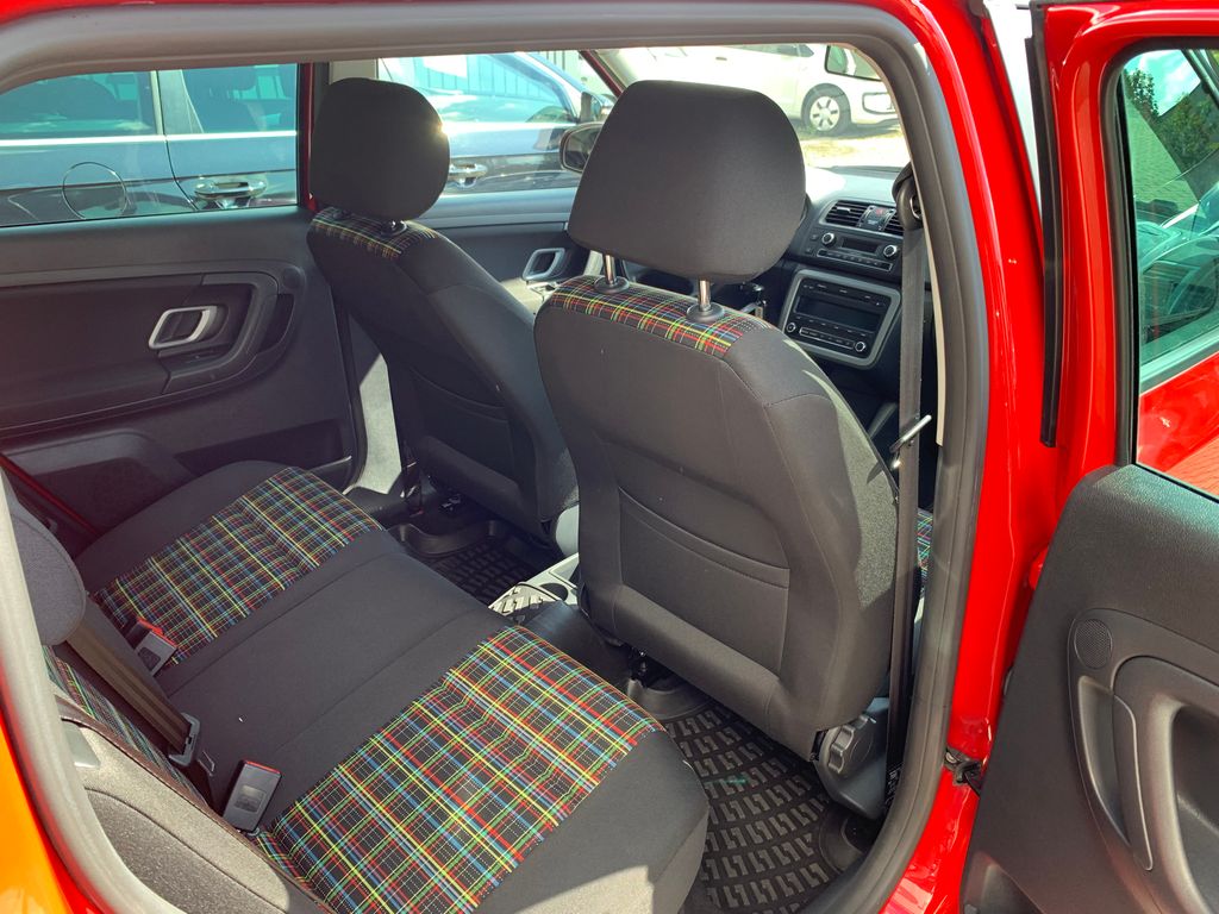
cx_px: 610
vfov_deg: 53.1
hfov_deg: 67.3
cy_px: 457
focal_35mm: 26
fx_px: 916
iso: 40
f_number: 1.8
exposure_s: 1/122
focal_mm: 4.25
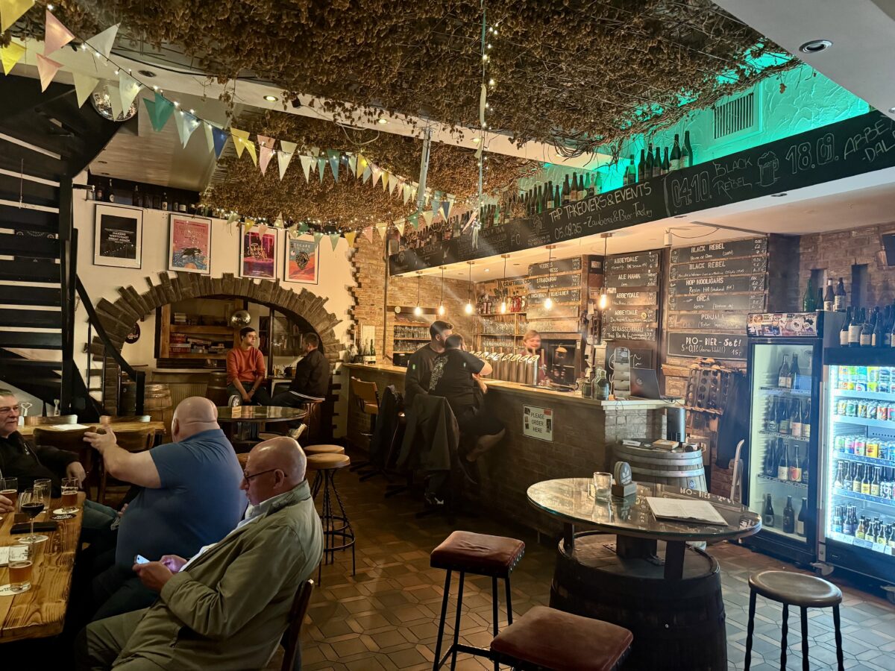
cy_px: 336
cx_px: 448
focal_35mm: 24
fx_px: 621
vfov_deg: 56.8
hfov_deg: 71.6
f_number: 1.78
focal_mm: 6.76
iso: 800
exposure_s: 1/33
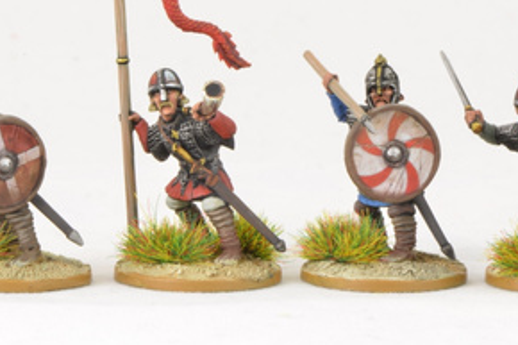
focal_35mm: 163
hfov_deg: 12.6
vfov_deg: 8.4
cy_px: 152
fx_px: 2344
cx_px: 270
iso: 100
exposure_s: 4
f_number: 32
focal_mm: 105
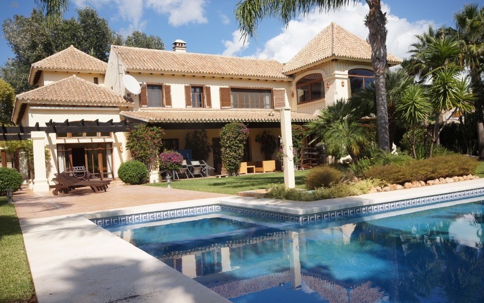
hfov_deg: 61.2
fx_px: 409
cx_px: 245
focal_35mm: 31
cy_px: 154
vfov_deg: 40.6
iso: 100
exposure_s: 1/125
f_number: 11
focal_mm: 20
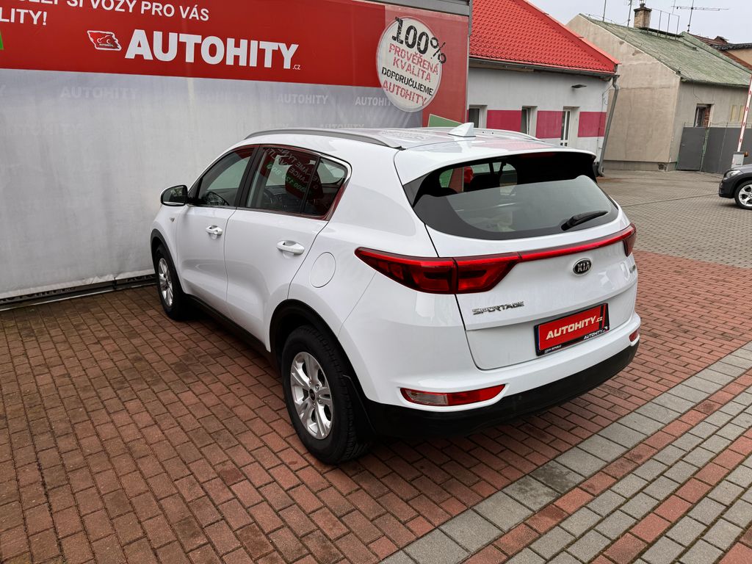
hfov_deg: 71.6
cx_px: 376
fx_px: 521
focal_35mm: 24
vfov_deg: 56.8
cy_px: 282
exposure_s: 1/1980
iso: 80
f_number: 1.78
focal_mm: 6.86
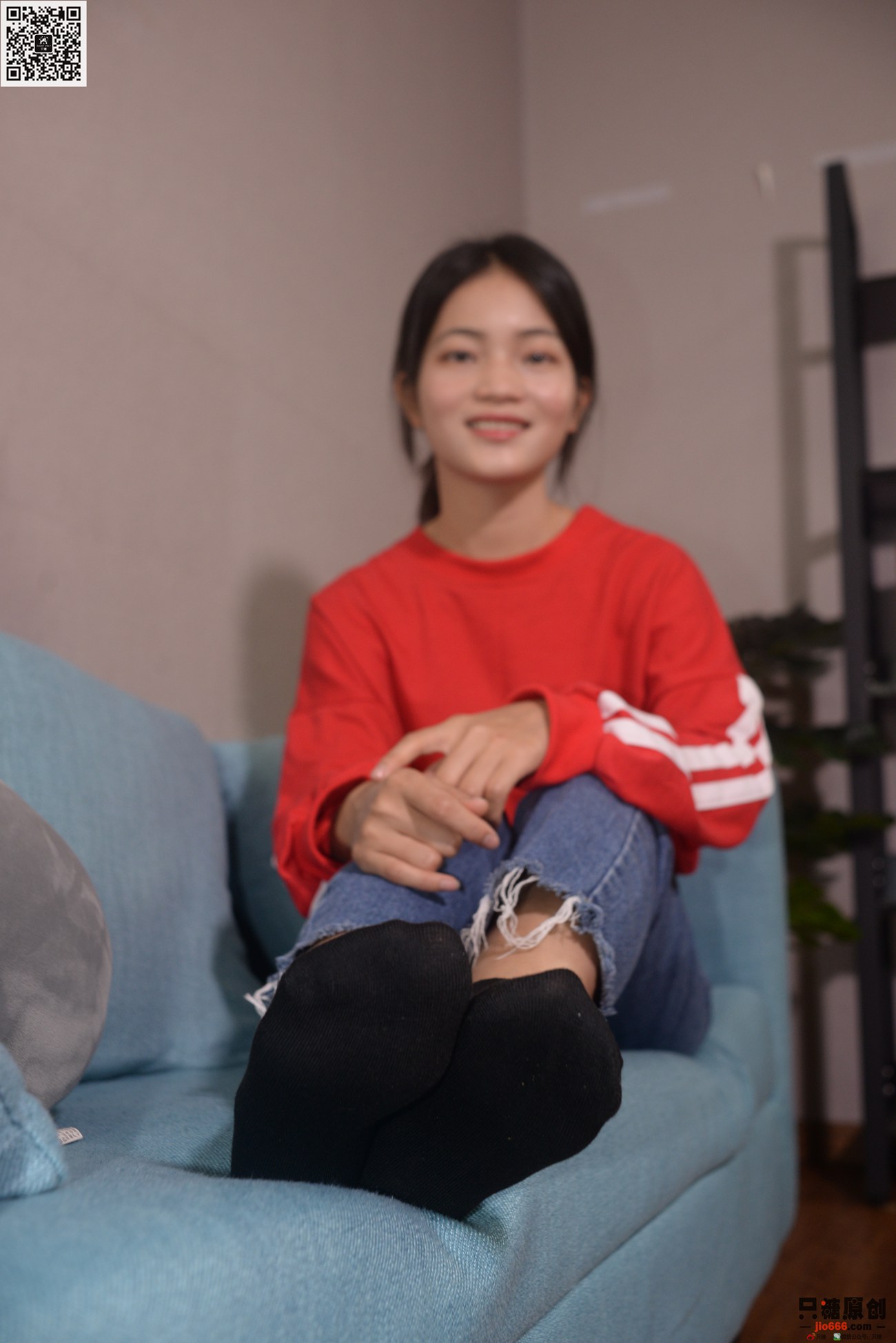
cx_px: 448
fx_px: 1305
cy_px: 672
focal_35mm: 35
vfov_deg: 54.4
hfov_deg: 37.9
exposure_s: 1/100
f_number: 5
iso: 640
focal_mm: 35
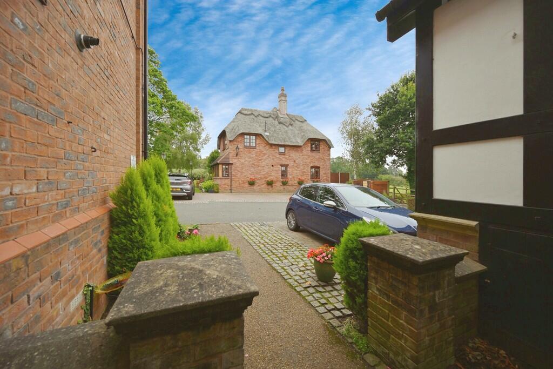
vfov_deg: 81.2
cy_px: 184
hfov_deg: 104.2
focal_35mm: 14
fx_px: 215
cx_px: 276
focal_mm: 14
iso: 100
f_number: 5
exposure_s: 1/100
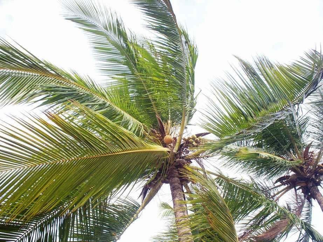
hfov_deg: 51.4
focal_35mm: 36
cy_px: 121
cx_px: 162
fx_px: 336
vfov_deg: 39.6
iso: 100
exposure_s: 1/193
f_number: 4.5
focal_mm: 6
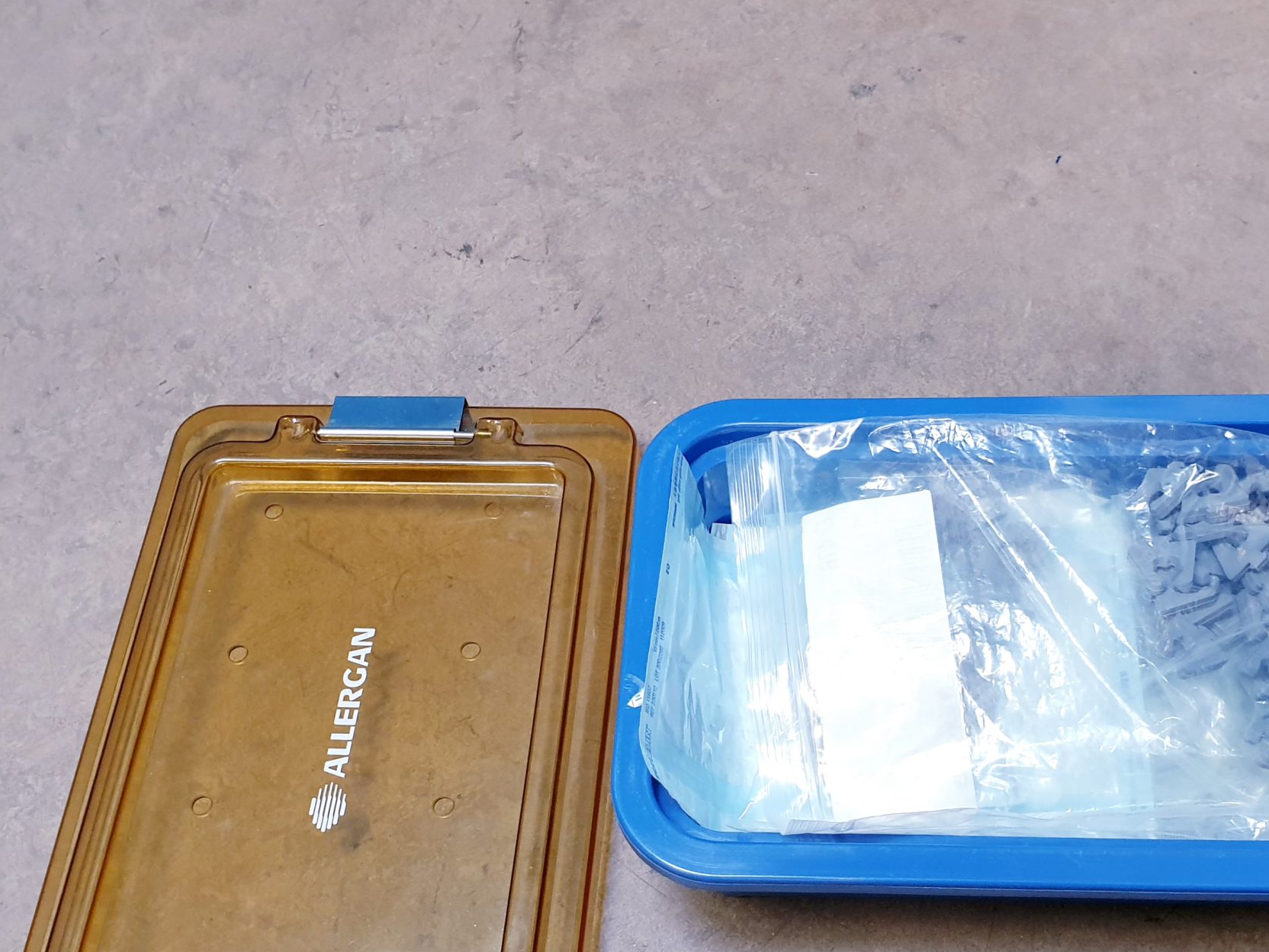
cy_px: 668
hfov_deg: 46.5
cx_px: 779
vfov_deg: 35.4
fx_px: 1466
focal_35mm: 40
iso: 250
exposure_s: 1/50
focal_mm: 4.3
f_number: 2.4
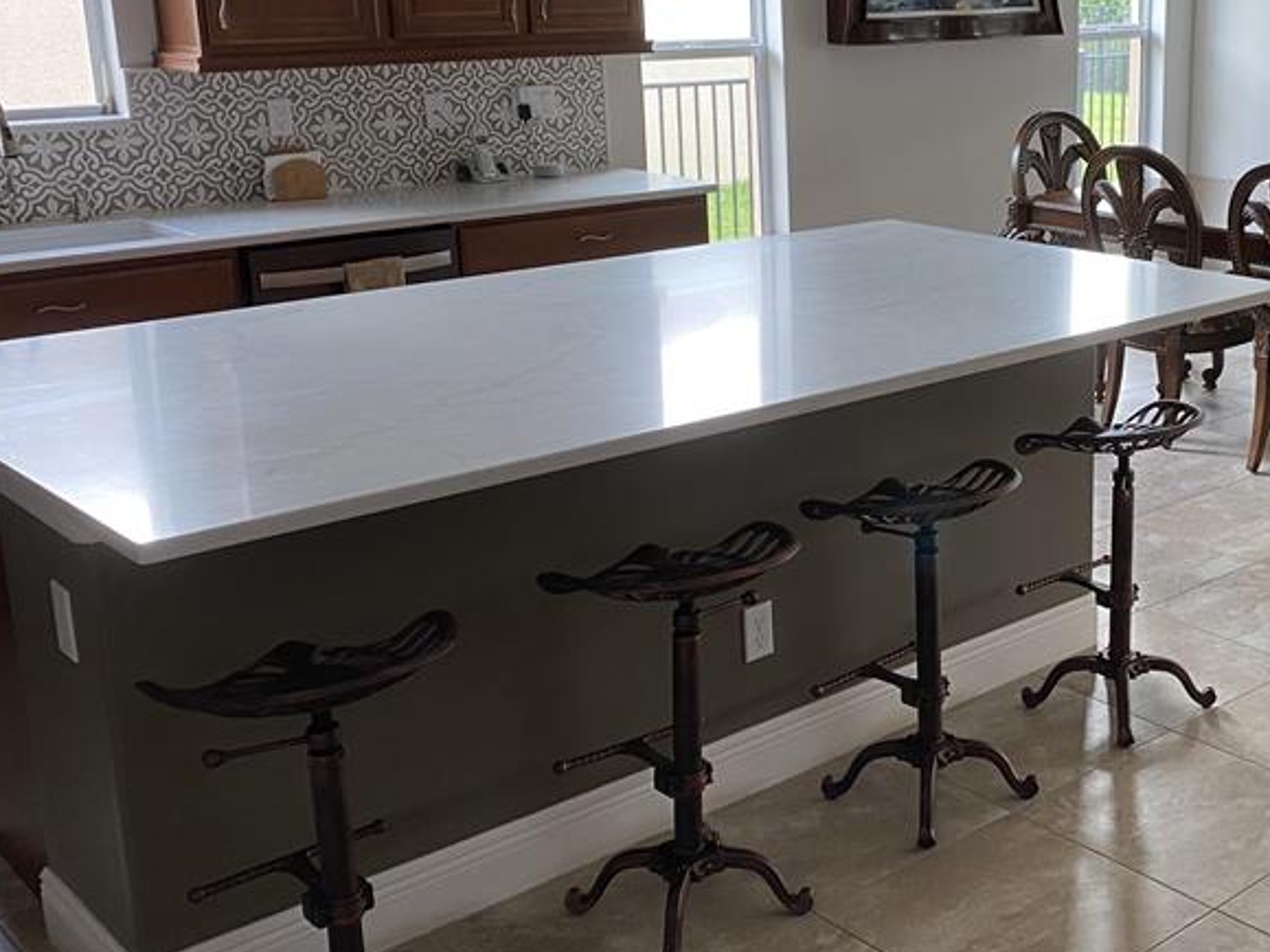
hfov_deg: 39.8
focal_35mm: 46
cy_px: 401
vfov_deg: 31.5
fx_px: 1687
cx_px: 991
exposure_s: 1/60
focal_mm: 4.25
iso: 100
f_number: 1.8
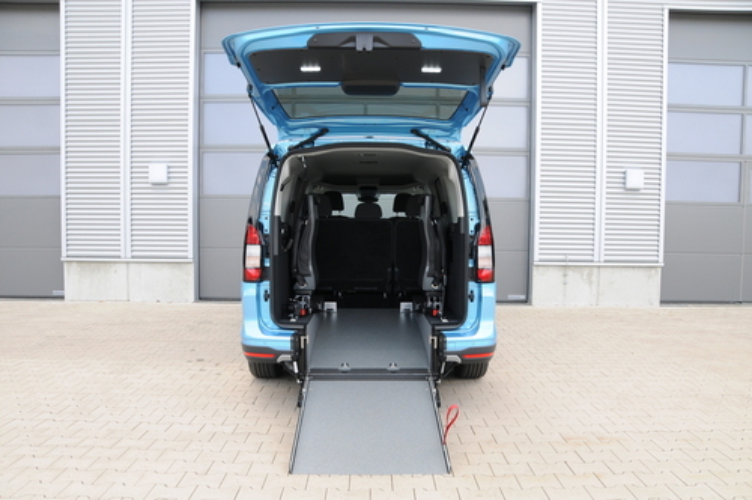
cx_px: 376
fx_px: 563
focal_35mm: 27
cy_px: 250
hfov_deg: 67.4
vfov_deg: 47.8
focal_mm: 18
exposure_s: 1/125
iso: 200
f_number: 5.6
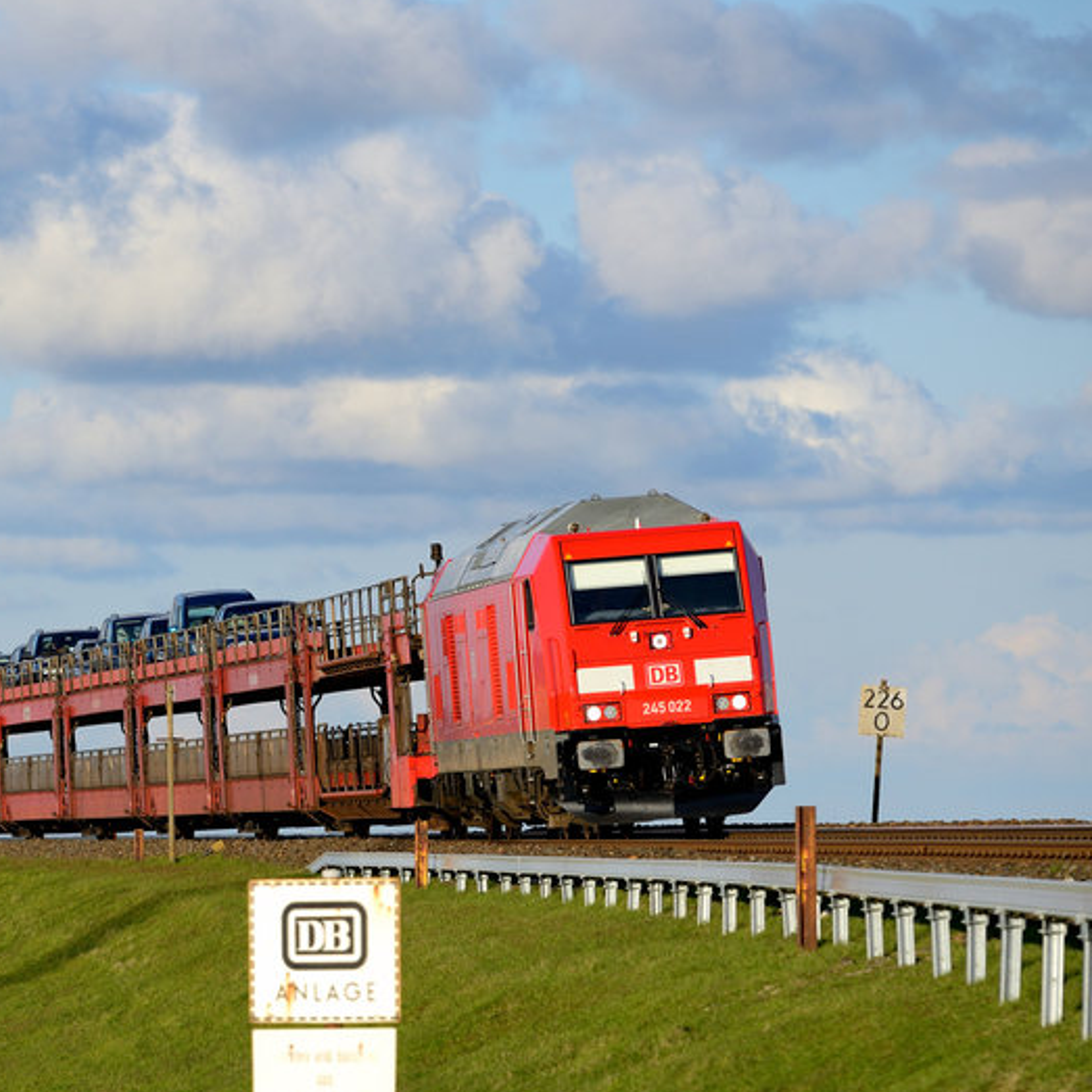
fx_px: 10778
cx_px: -10
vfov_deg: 5.8
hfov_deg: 5.8
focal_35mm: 302
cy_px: 823
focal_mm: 155
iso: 250
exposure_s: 1/1600
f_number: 5.6
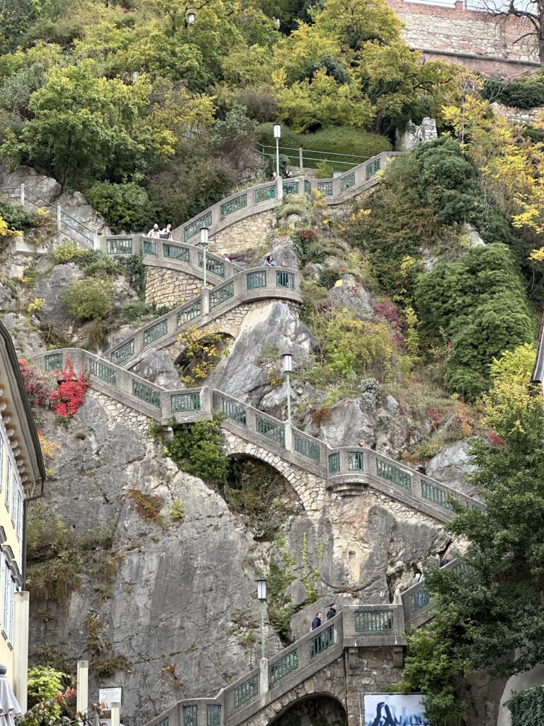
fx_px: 1613
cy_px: 363
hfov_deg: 19.1
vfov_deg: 25.3
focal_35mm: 77
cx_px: 272
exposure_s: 1/99
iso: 100
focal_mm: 9
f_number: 2.8
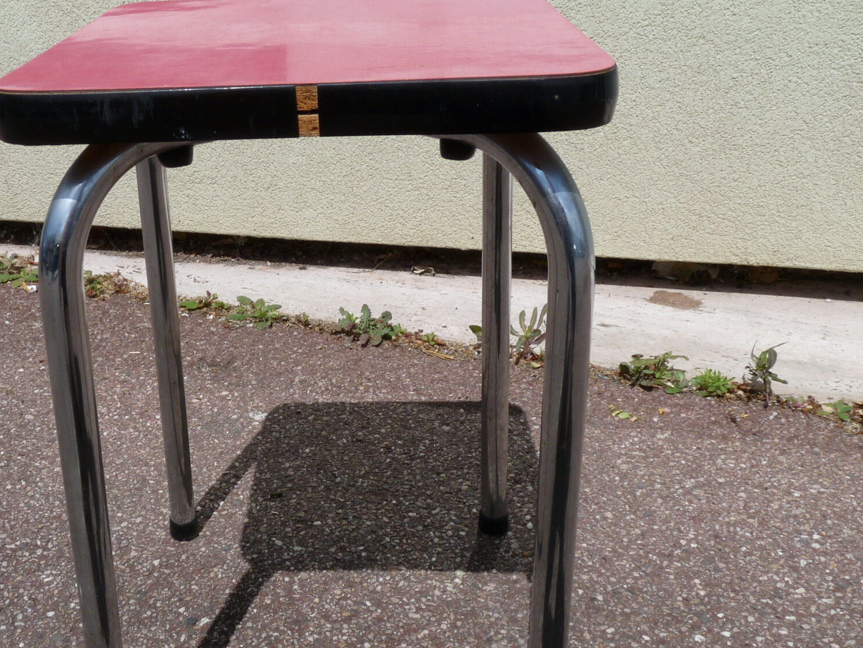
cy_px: 402
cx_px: 302
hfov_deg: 49.4
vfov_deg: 38.4
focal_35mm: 37
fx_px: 923
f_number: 8
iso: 100
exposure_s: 1/400
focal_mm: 4.8
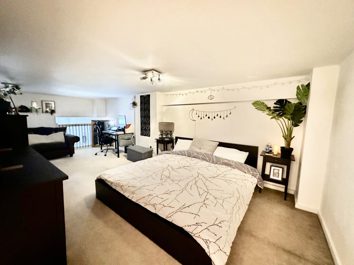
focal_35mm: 14
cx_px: 177
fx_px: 143
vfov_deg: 85.7
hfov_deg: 102.1
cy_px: 132
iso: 800
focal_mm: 2.22
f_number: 2.2
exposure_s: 1/50
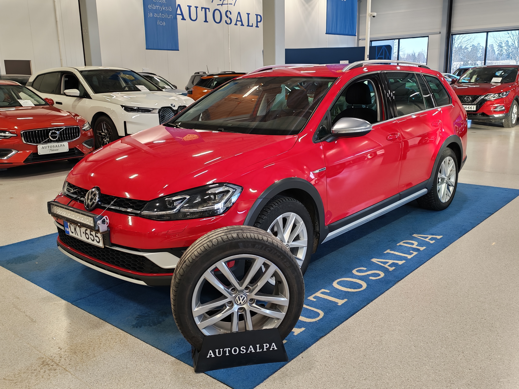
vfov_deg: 41.8
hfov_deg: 54.0
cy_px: 194
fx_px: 510
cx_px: 260
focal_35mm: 34
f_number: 1.9
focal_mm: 6.12
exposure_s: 1/100
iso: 160
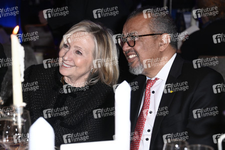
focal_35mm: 100
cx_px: 112
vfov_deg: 13.7
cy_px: 75
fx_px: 625
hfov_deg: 20.4
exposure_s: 1/125
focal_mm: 100
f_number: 5.6
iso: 800
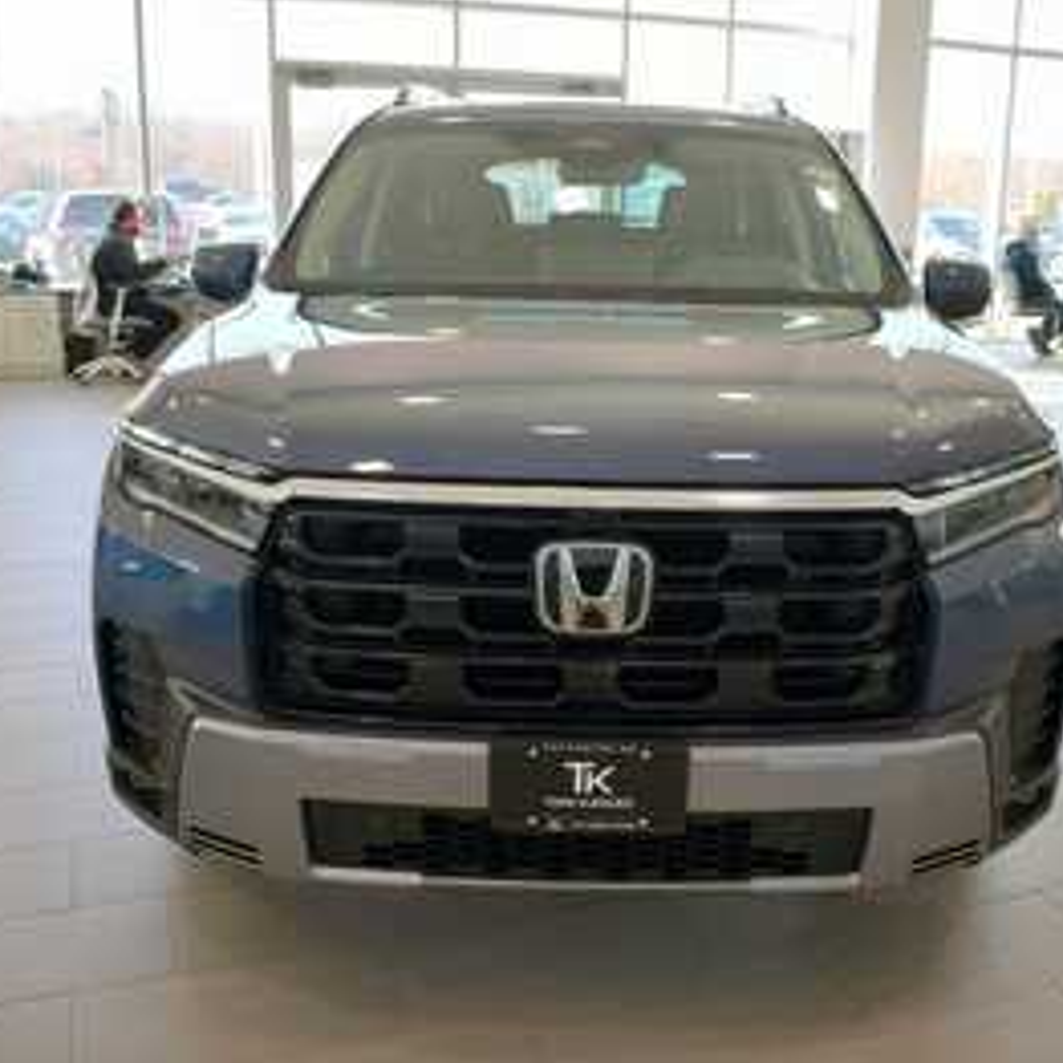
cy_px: 538
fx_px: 1216
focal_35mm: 35
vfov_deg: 47.2
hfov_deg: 47.1
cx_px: 588
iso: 400
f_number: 4
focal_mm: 18
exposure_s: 1/250
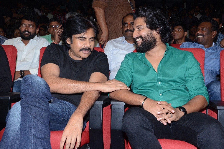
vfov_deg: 29.7
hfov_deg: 43.7
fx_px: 279
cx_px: 112
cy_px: 74
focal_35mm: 45
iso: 1250
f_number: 13
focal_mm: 30
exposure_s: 1/125
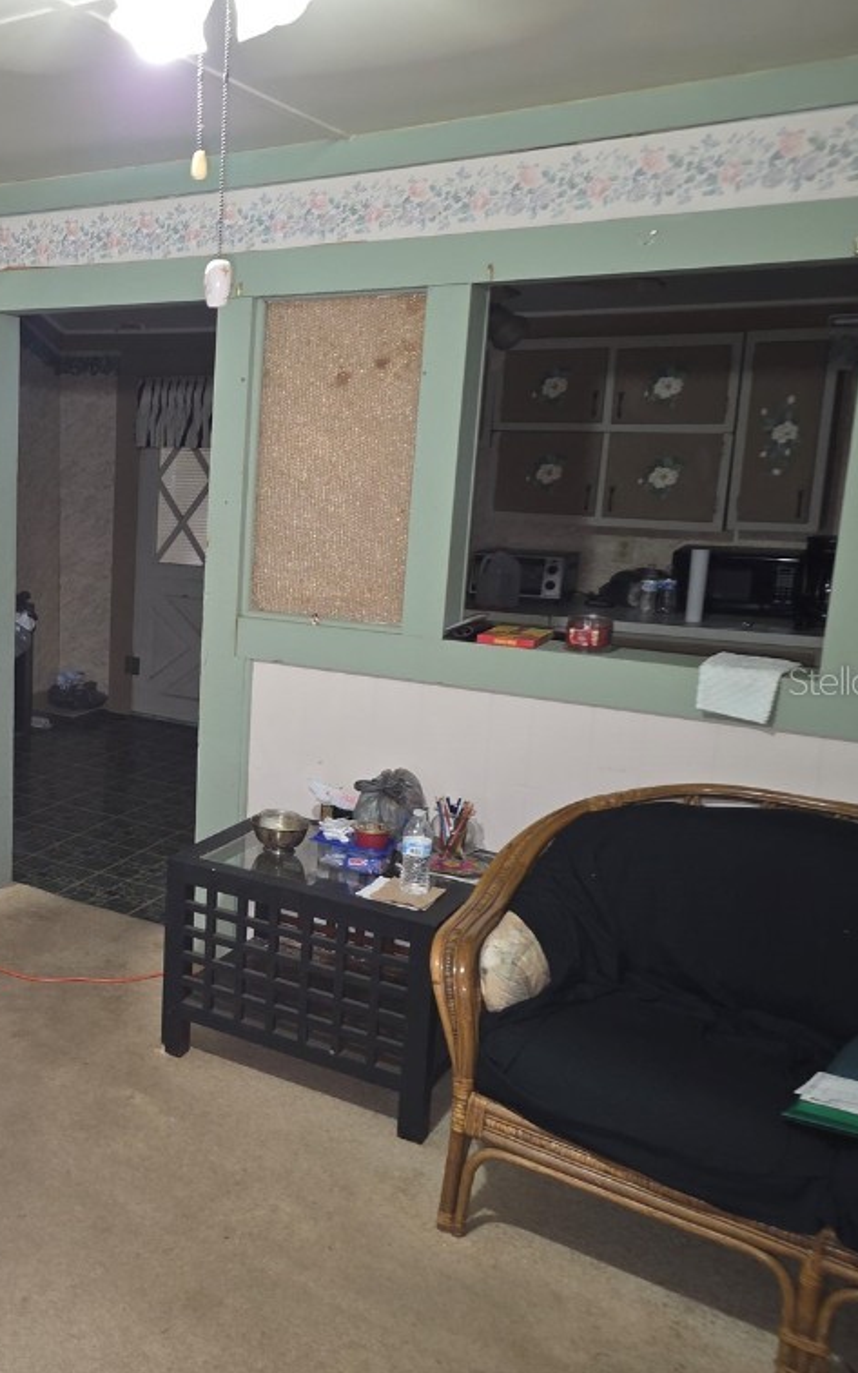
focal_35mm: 33
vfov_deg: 58.1
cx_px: 31
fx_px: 1235
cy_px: 680
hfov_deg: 35.2
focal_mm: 6.25
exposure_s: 1/13.4
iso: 125
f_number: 1.7
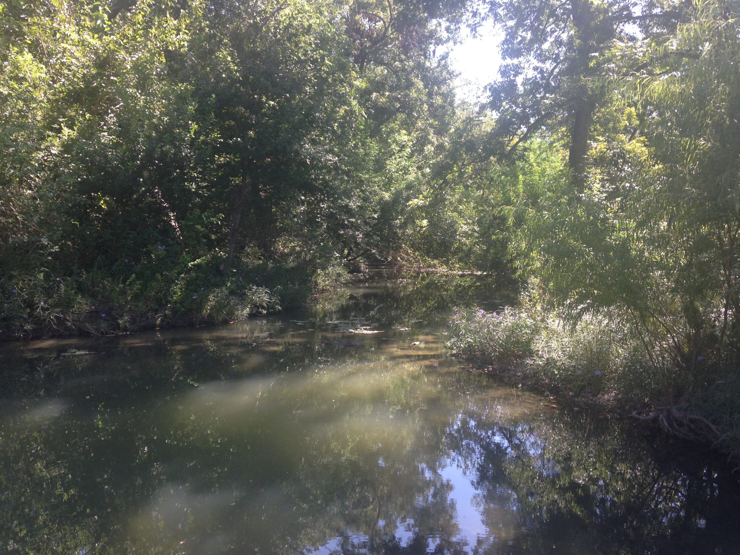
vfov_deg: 42.9
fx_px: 705
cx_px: 370
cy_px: 278
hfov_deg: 55.4
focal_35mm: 33
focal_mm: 4.12
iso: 50
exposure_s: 1/168
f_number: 2.4
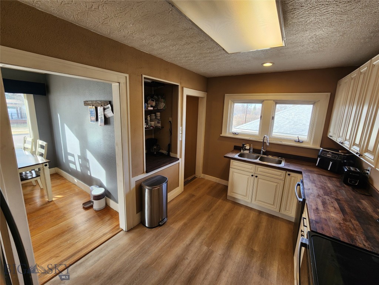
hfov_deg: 106.2
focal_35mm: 13
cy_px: 142
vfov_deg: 89.9
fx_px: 142
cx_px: 190
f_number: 2.2
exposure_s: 1/60
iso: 64
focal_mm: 2.2
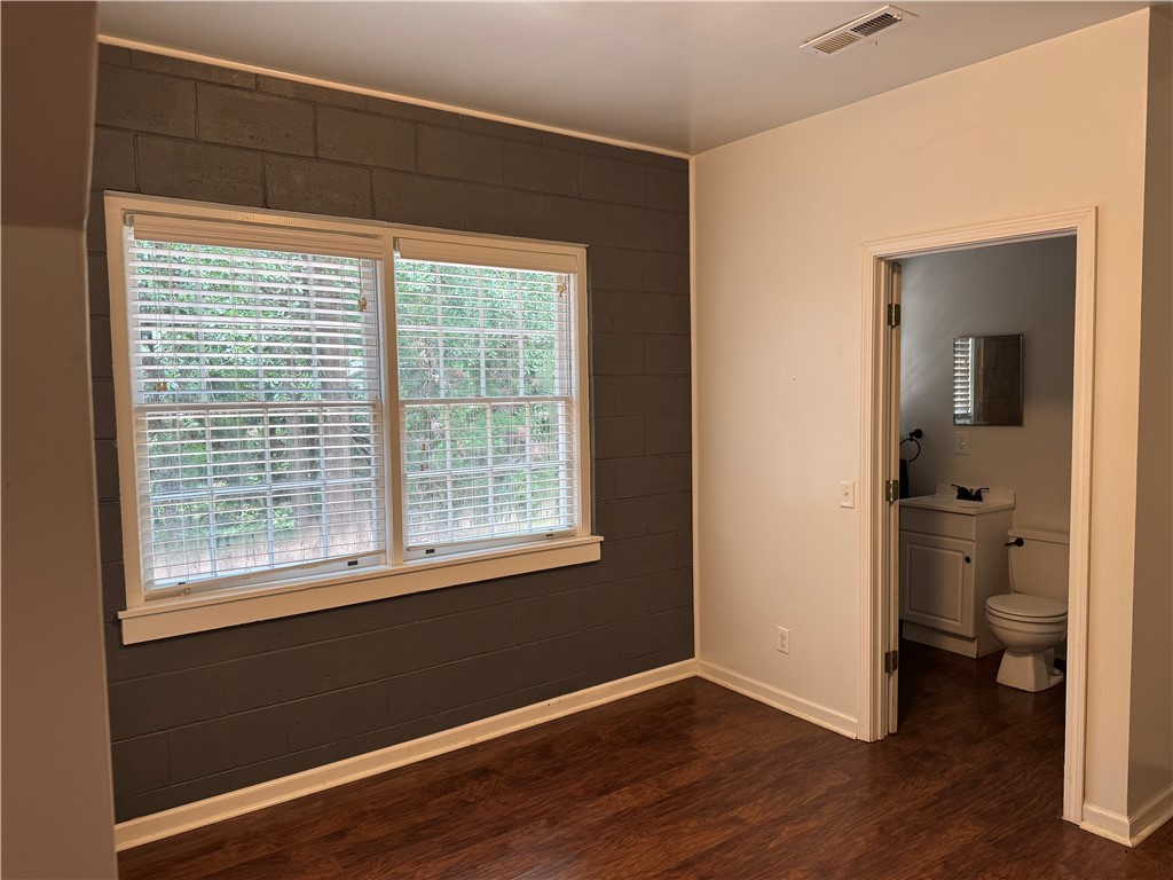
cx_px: 586
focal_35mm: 24
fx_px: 813
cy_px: 440
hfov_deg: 71.6
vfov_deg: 56.8
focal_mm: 6.76
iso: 125
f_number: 1.78
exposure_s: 1/60
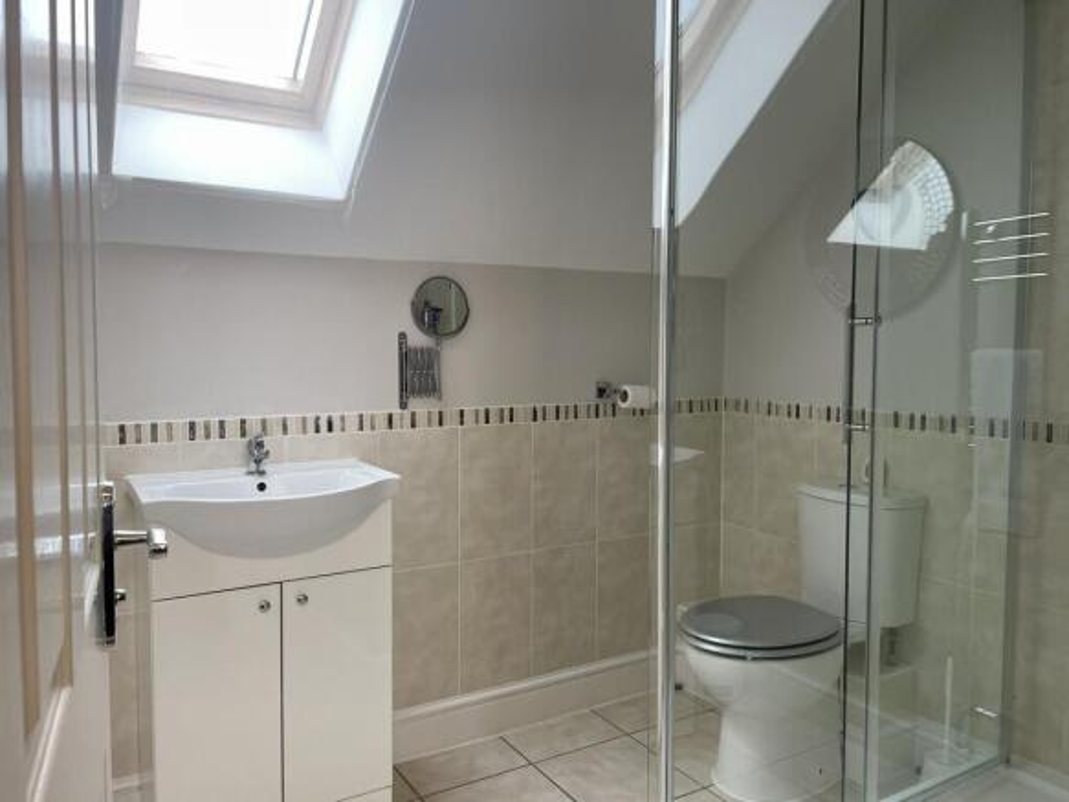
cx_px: 534
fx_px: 803
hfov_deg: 67.3
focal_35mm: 26
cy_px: 401
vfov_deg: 53.0
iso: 100
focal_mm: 4.2
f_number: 1.6
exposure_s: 1/100
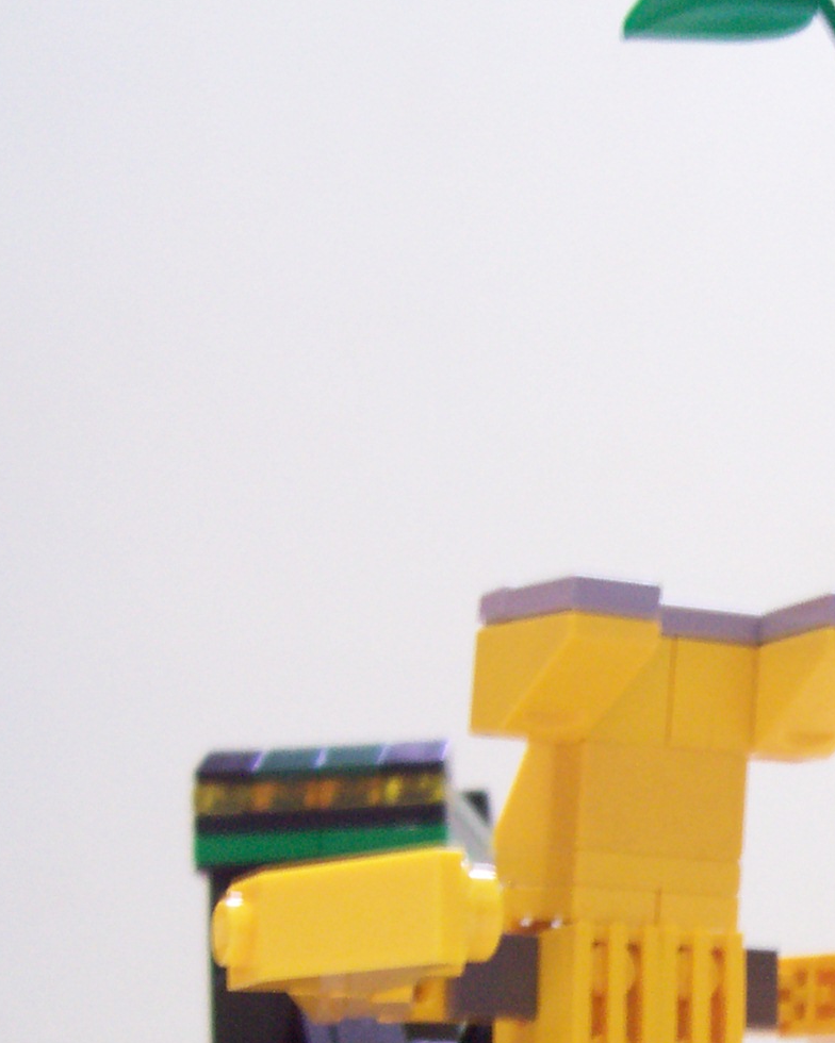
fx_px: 2409
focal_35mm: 78
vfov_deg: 23.6
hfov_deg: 19.2
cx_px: 796
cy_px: 980
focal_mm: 5.6
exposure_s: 1/2.83
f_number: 2.7
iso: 160
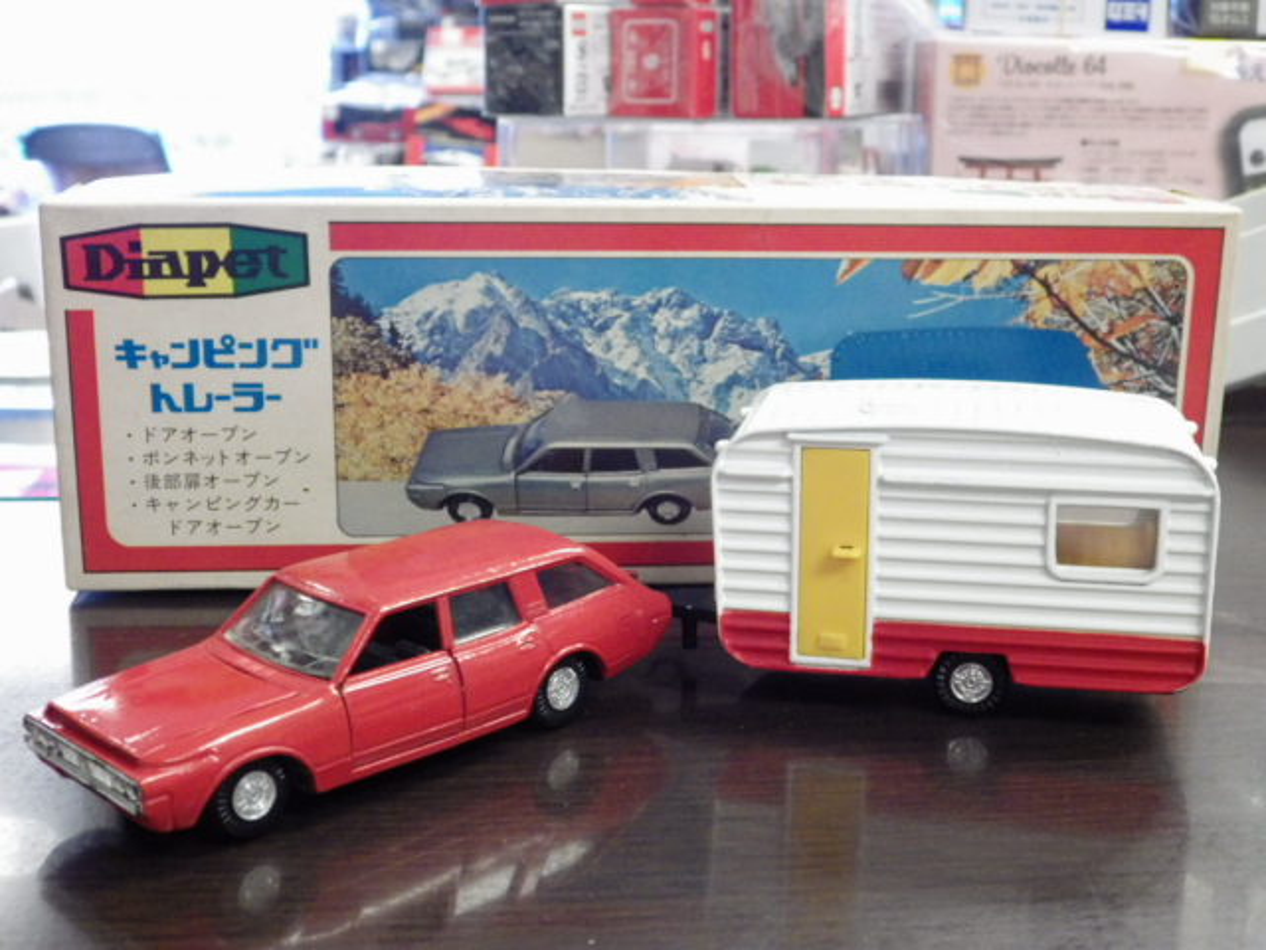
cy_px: 475
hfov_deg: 38.2
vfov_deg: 29.1
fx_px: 1829
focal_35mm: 50
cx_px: 633
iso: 800
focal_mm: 9
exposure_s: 1/30
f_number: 3.8
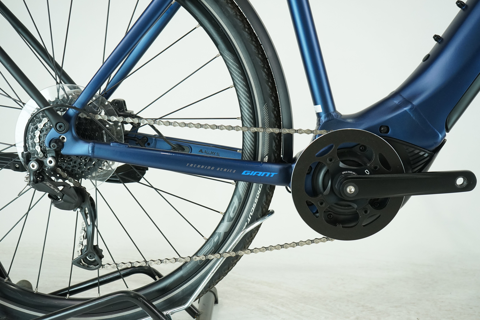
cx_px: 240
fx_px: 560
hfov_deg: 46.4
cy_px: 160
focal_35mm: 42
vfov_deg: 31.9
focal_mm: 42
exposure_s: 1/200
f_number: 5.6
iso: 1600
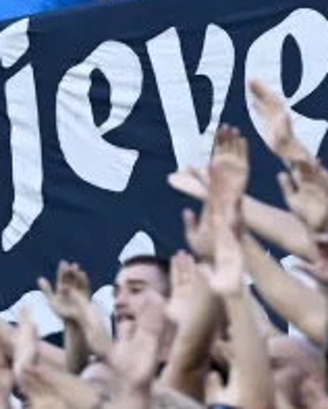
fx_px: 17519
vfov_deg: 1.3
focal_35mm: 1446
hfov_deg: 1.1
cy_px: -115
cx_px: 249
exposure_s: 1/400
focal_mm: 400
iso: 2500
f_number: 4
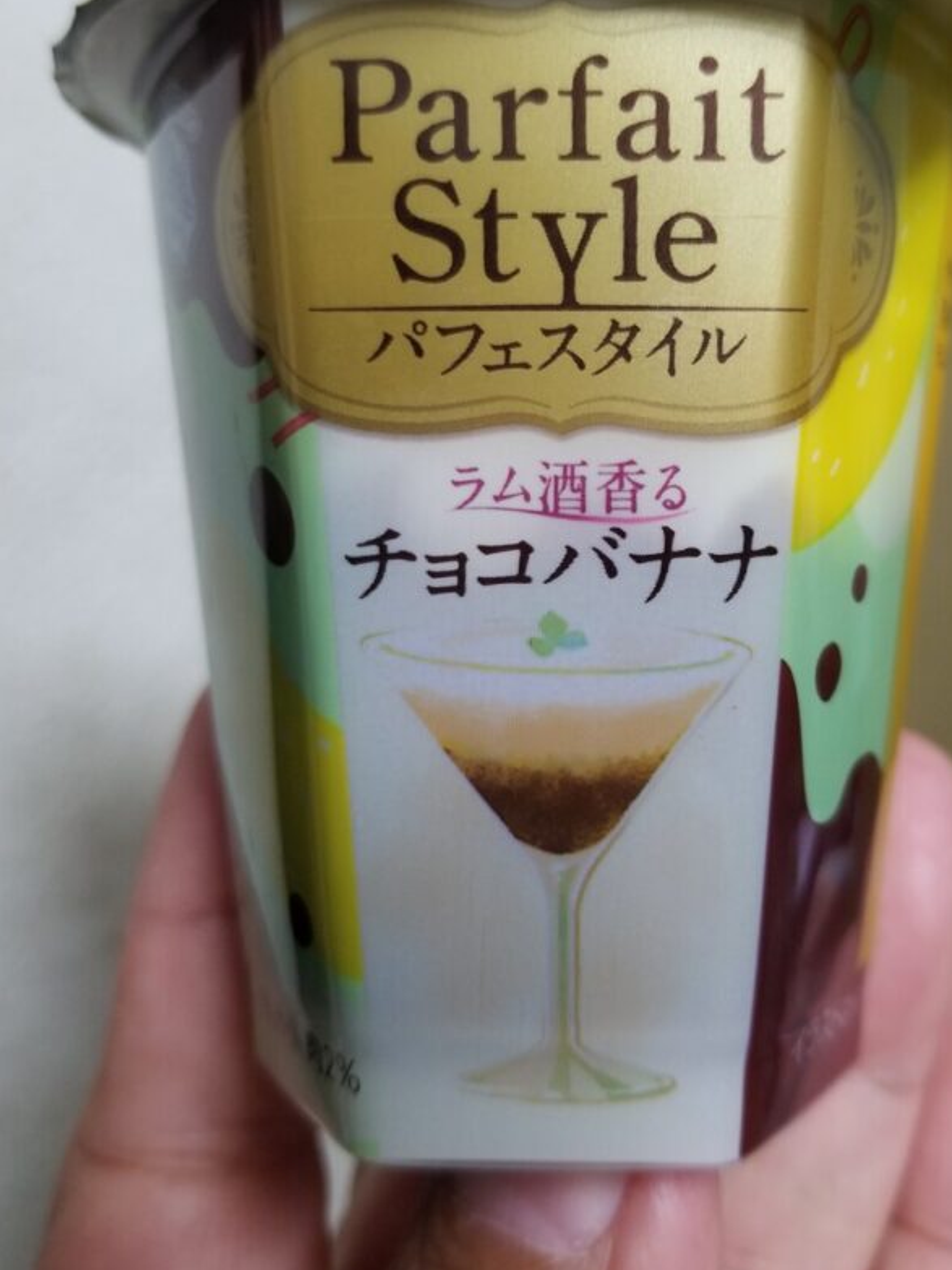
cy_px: 508
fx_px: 1247
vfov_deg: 53.6
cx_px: 558
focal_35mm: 34
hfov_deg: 41.6
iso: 320
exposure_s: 1/60
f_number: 1.7
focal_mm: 4.25
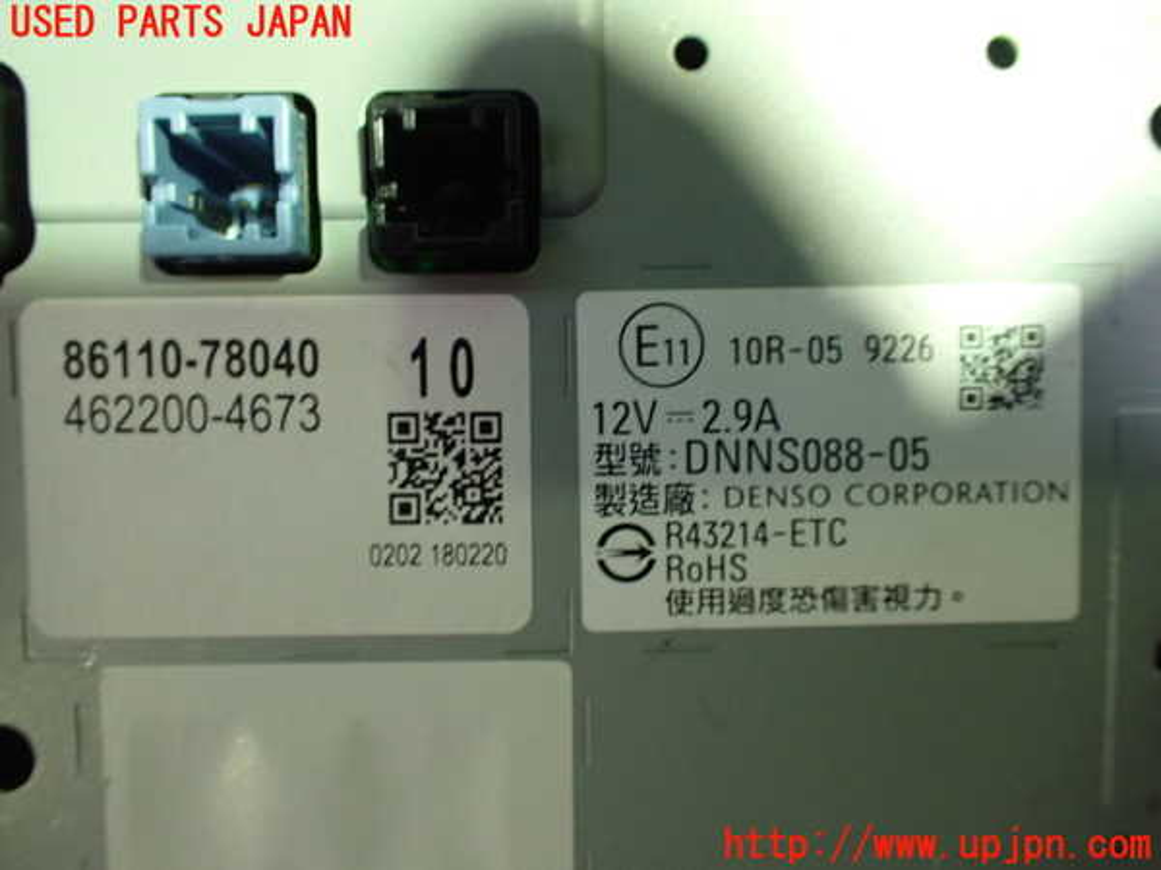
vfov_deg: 46.8
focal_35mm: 30
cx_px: 580
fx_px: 1006
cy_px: 435
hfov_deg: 60.0
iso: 800
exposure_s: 1/60
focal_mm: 5.4
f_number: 2.3
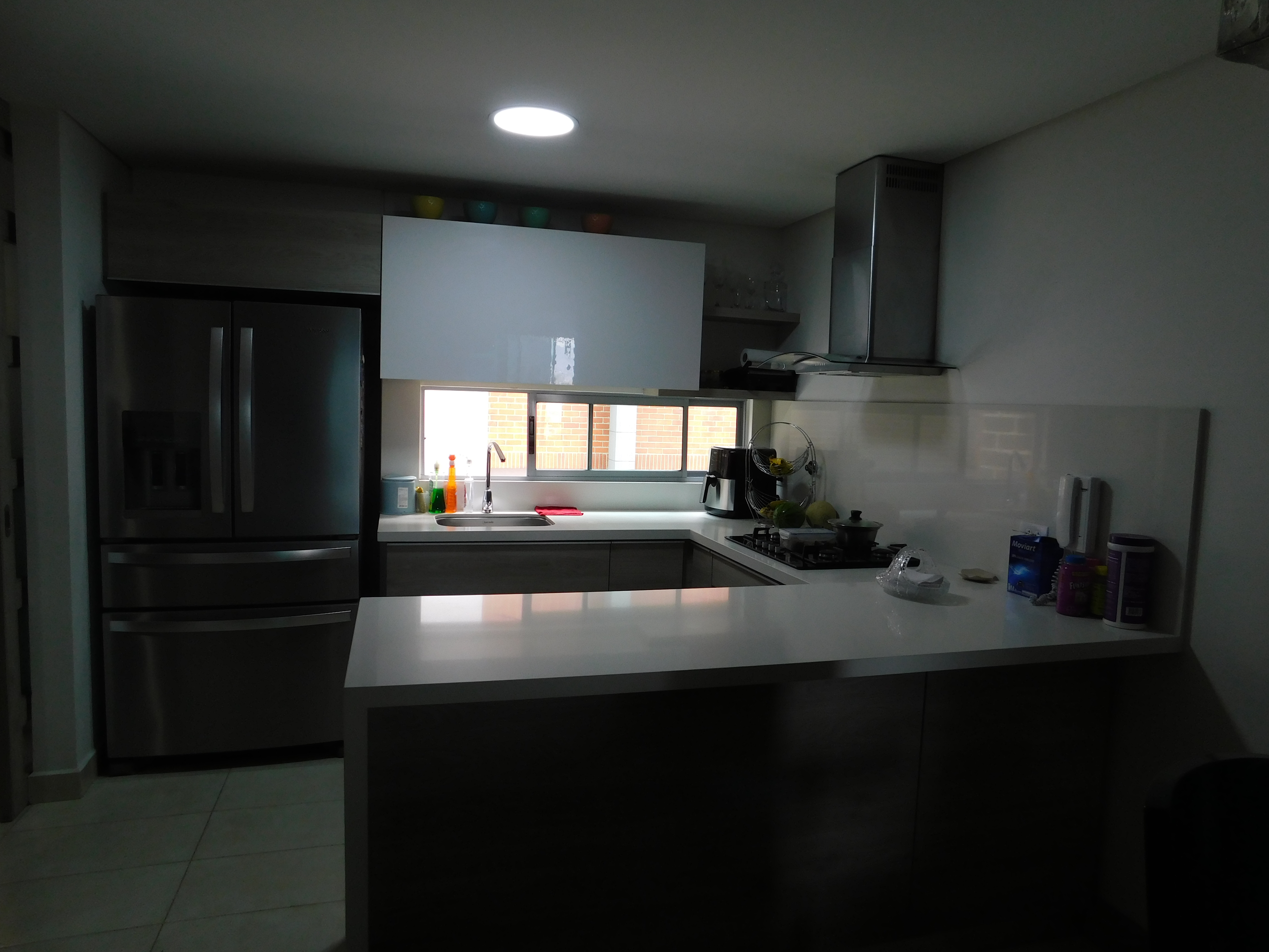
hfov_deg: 73.9
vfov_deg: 58.9
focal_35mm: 23
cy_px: 476
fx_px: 843
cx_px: 634
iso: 125
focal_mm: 4
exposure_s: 1/50
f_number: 3
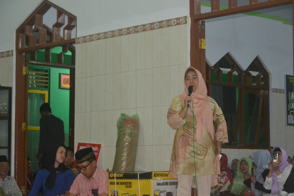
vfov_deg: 15.2
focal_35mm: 90
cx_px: 147
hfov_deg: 22.6
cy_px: 98
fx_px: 735
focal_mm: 60
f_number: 4.8
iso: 3200
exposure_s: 1/60
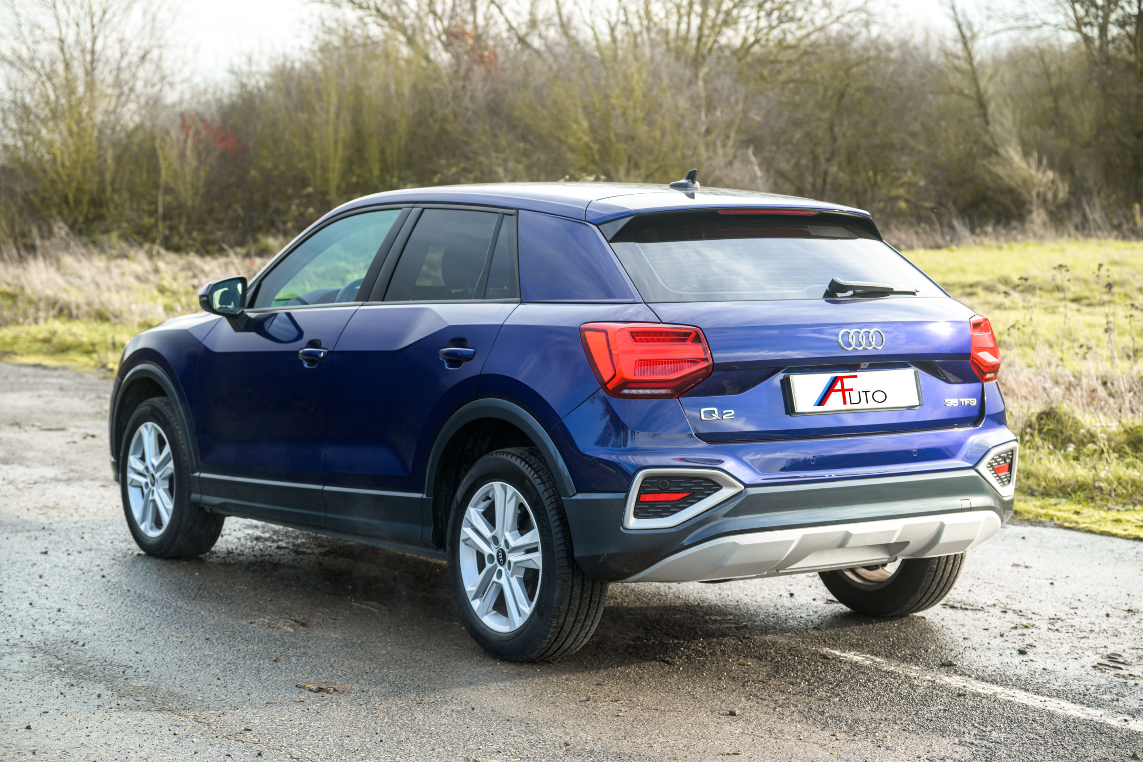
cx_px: 572
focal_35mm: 64
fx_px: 2032
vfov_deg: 21.2
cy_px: 381
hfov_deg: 31.4
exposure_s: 1/200
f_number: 4
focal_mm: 64
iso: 220
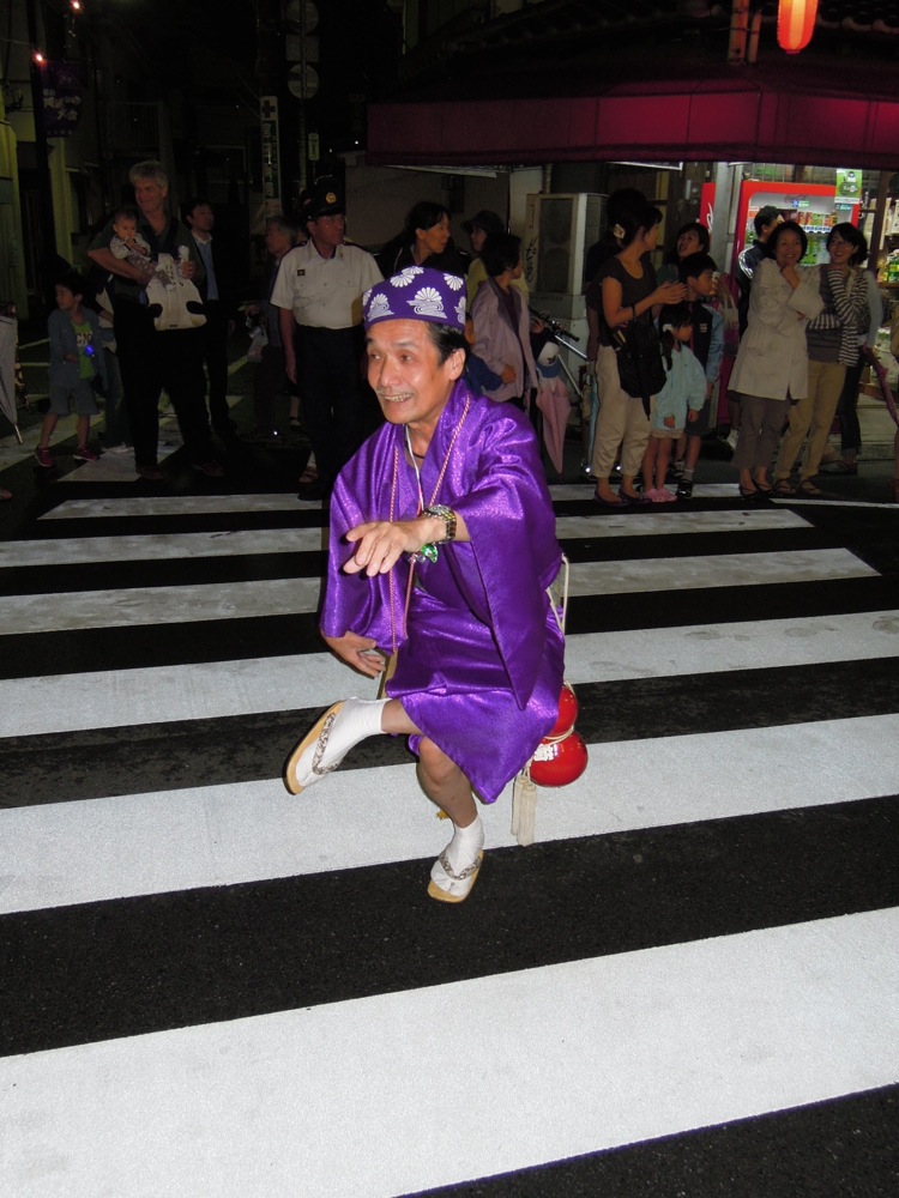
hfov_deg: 45.4
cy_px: 599
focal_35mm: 31
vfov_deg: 58.4
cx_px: 450
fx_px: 1073
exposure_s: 1/30
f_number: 2.6
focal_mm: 5.5
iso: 250
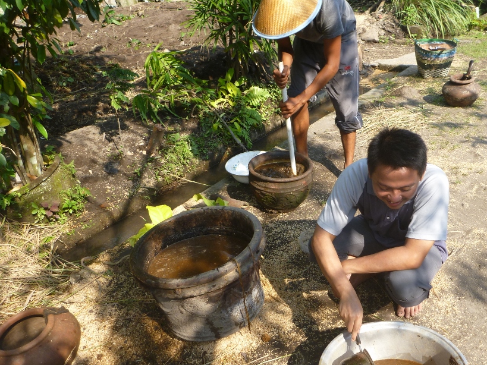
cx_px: 294
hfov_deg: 52.3
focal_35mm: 35
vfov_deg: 40.7
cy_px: 193
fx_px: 492
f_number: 3.3
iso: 100
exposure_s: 1/250
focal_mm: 4.9
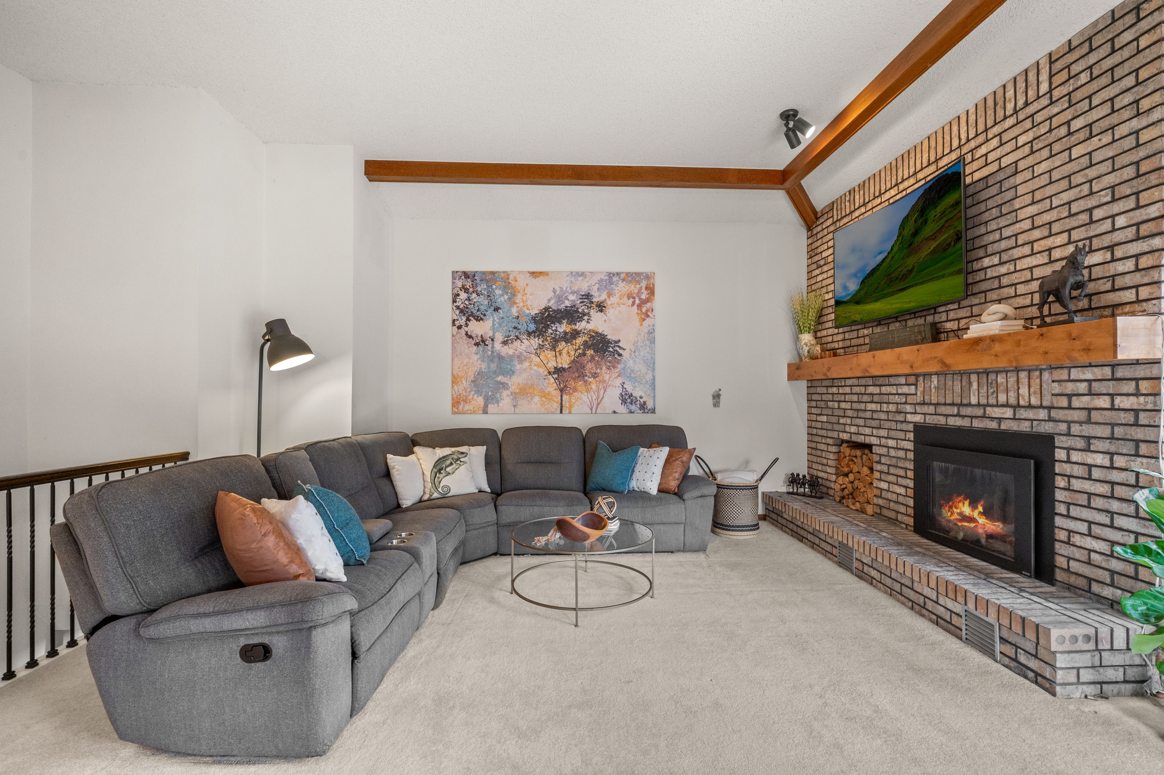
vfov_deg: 73.7
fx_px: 517
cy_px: 388
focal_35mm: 16
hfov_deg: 96.8
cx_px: 582
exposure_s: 1/20
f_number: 8
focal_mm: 16
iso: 800
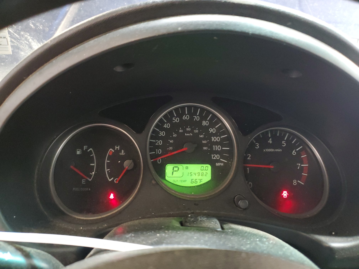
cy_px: 134
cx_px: 180
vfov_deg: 53.1
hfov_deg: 67.3
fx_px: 270
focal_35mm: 26
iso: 330
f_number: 1.5
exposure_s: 1/15
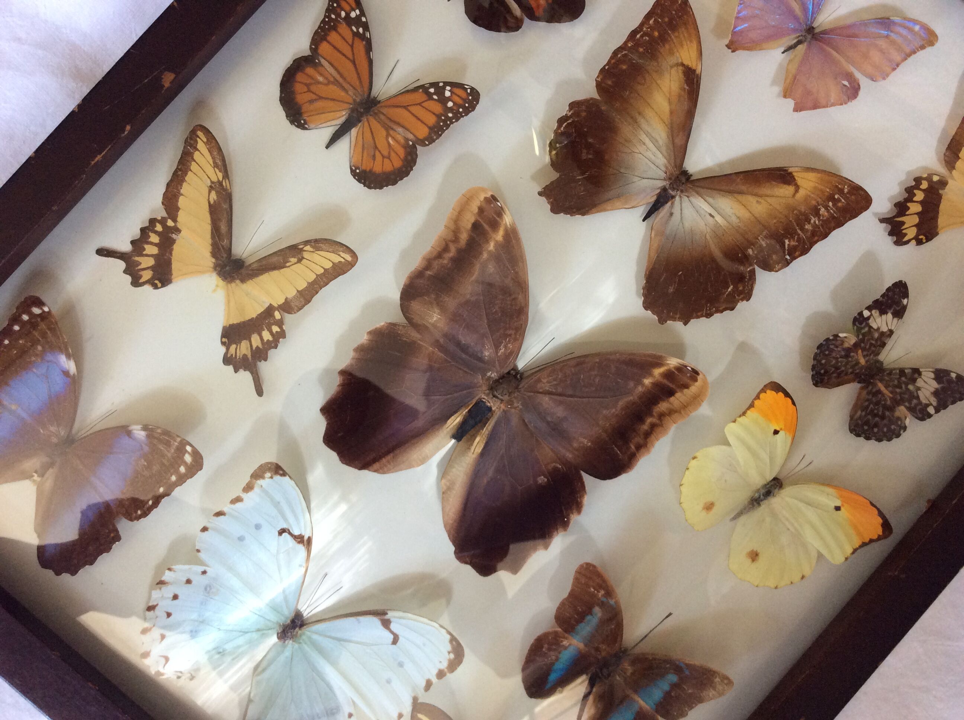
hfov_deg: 56.9
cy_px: 360
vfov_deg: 44.1
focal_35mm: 32
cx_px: 482
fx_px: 890
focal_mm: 3.3
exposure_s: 1/25
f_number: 2.4
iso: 100
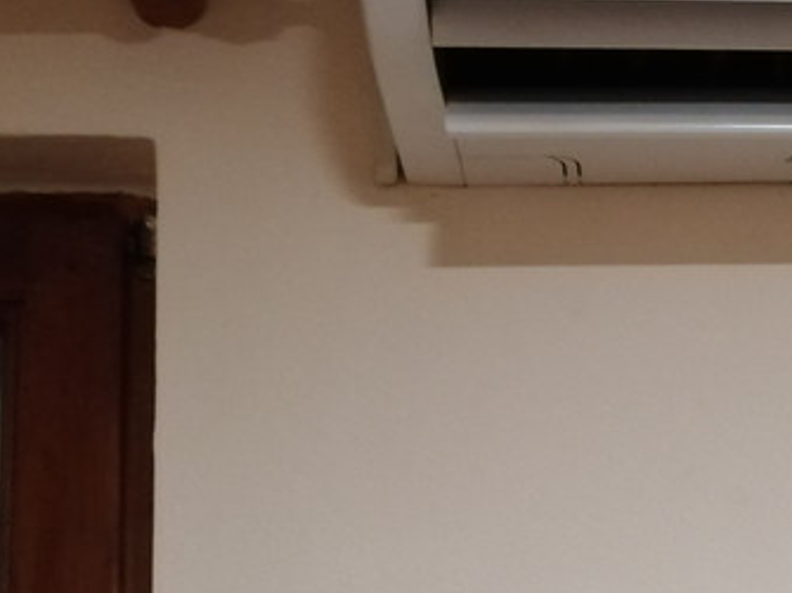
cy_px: 584
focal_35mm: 86
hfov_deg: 20.2
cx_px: 1124
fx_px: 1967
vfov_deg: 16.8
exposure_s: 1/17.1
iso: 800
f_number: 1.8
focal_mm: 3.88
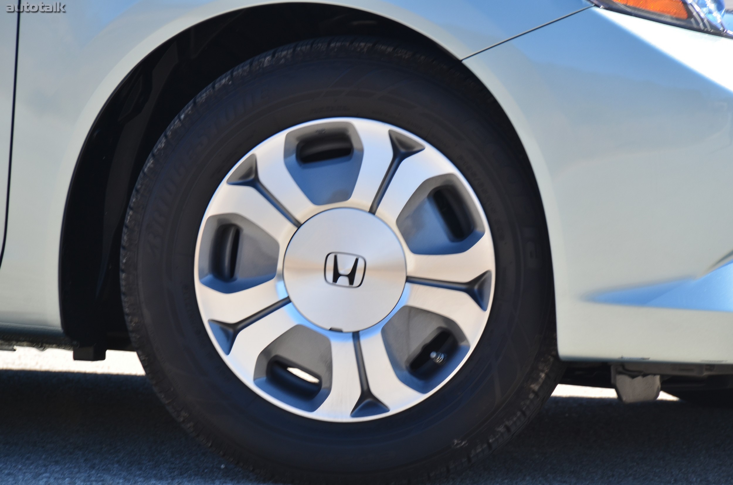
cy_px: 242
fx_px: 6096
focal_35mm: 300
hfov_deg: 6.9
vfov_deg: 4.6
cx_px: 366
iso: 200
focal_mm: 200
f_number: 11
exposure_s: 1/100
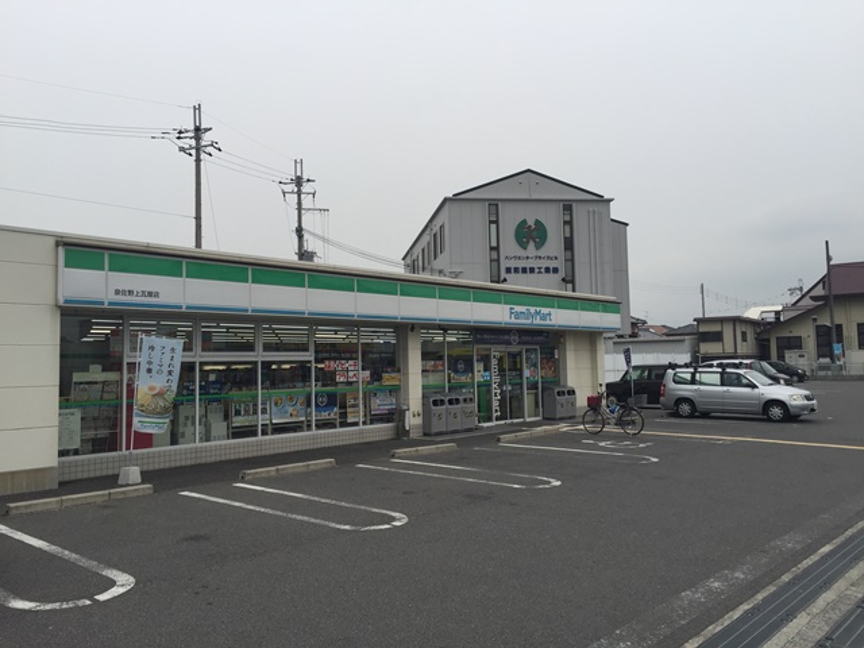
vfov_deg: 48.2
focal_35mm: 29
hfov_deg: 61.7
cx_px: 432
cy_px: 324
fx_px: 724
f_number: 2.2
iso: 32
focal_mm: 4.15
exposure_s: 1/1464
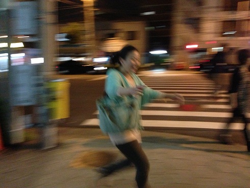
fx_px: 238
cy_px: 94
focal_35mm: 33
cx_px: 125
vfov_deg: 43.0
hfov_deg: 55.3
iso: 800
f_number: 2.4
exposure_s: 1/15
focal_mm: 4.13
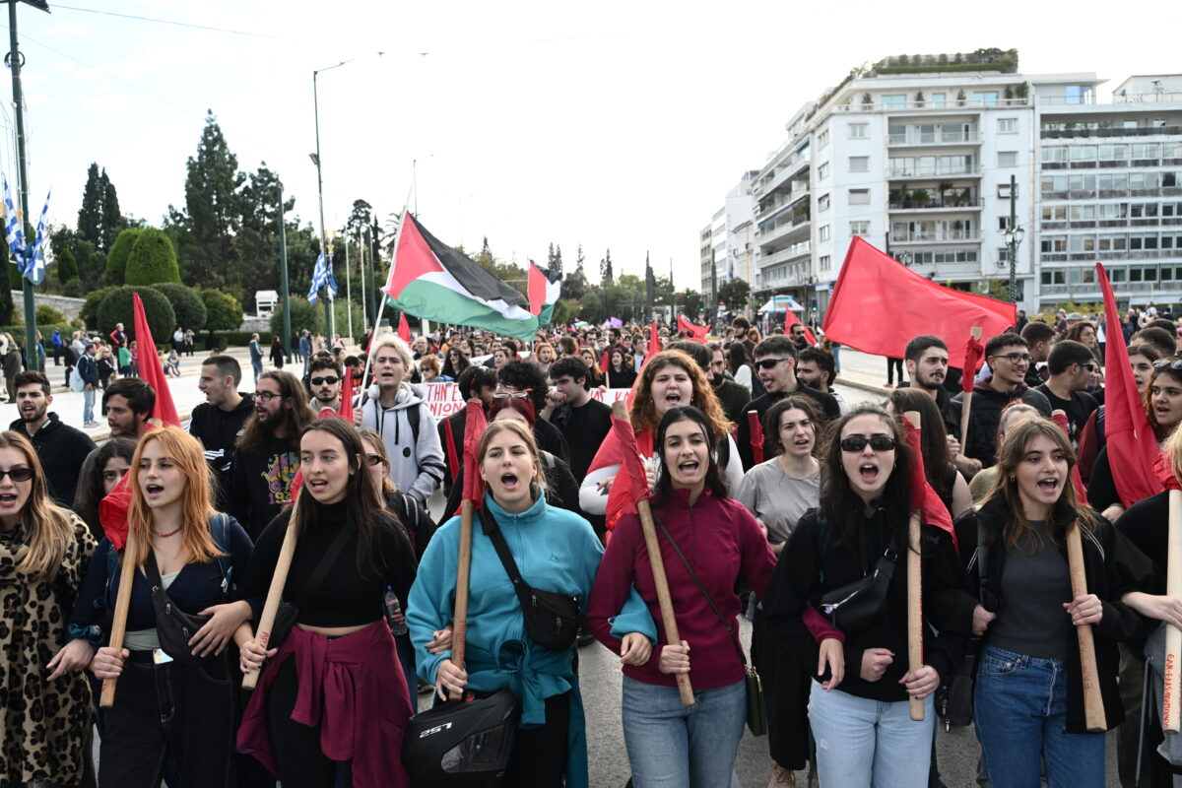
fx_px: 1083
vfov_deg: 40.0
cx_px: 591
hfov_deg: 57.2
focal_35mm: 33
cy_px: 394
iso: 400
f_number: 6.3
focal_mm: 33
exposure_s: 1/400
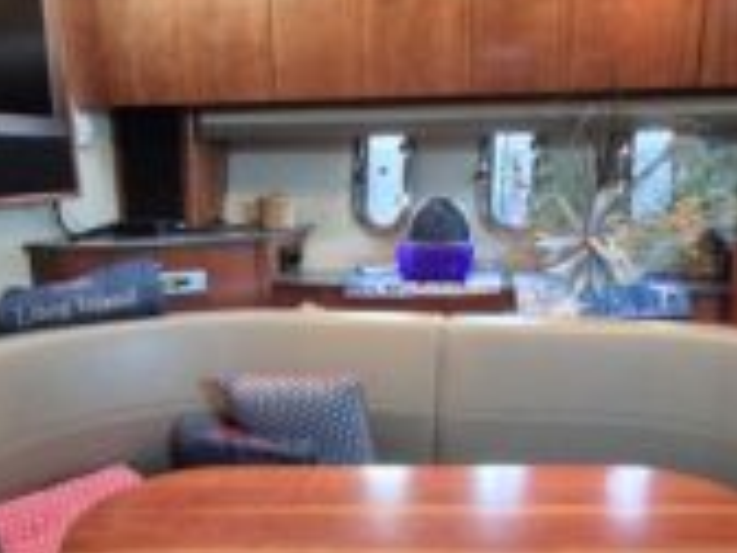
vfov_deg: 45.3
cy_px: 325
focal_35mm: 31
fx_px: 660
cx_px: 360
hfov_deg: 58.3
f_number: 2.2
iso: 800
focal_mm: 2.2
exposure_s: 1/50
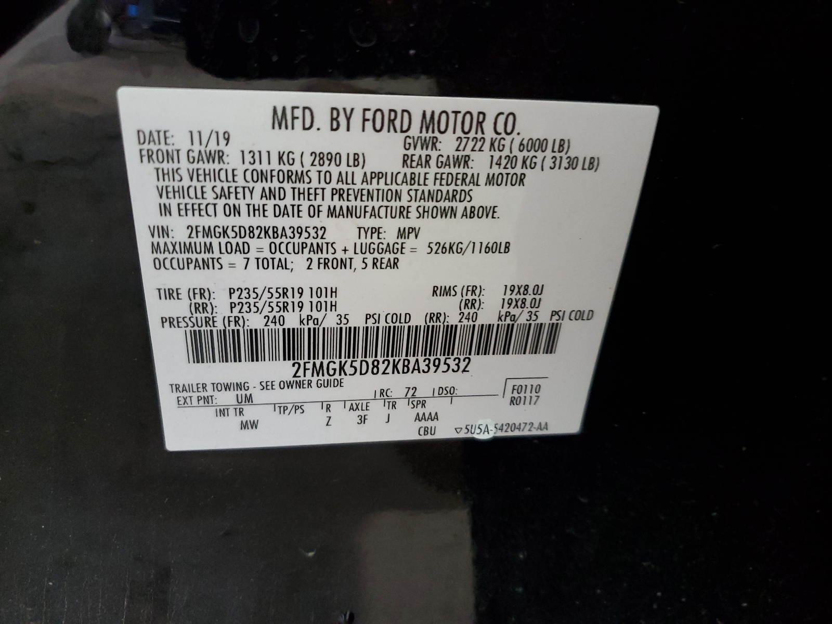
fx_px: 625
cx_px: 416
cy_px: 312
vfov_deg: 53.1
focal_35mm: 26
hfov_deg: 67.3
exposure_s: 1/30
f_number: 1.5
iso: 289
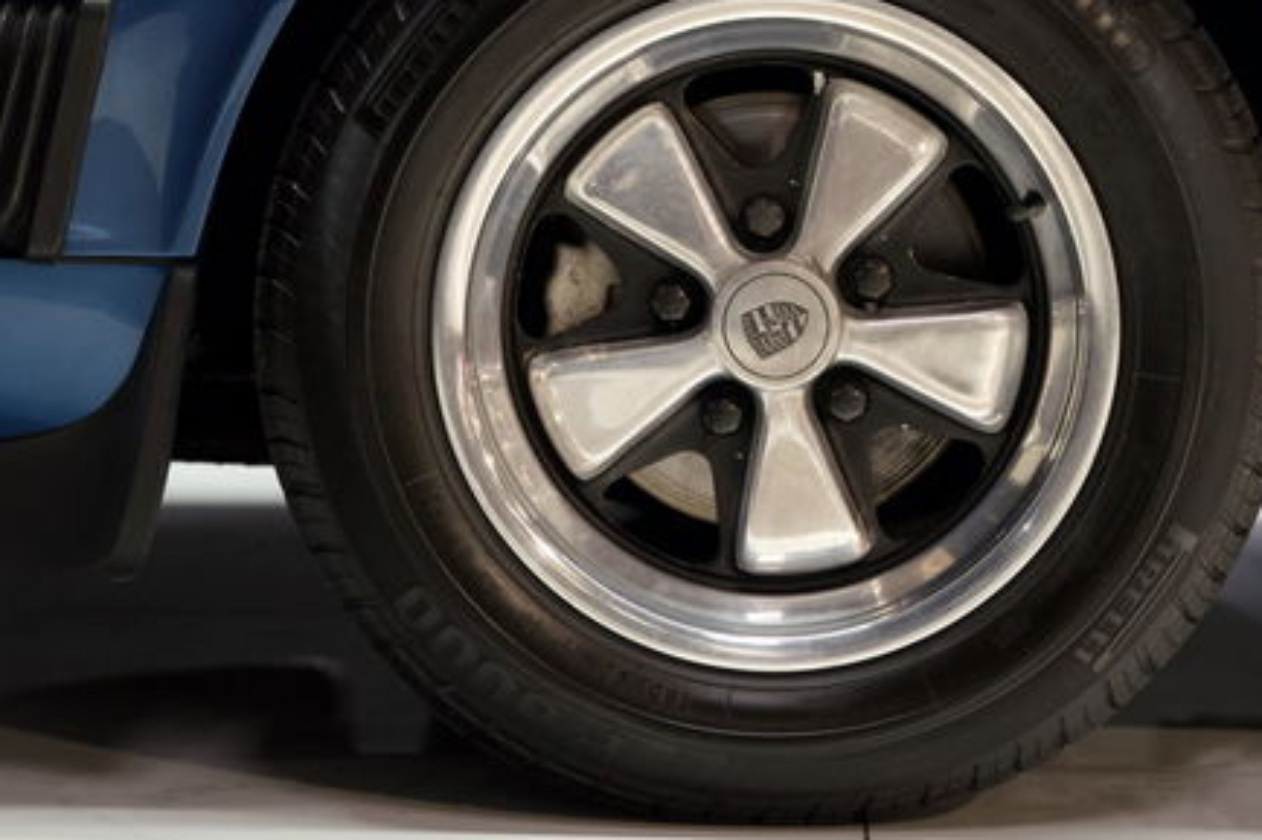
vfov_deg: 11.0
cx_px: 785
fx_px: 4345
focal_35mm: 124
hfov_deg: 16.5
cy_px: 206
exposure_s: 1/80
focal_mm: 70
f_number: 2.8
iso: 2000
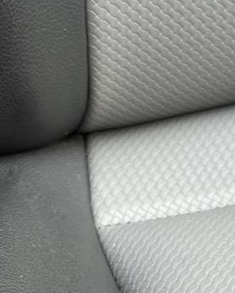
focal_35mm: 116
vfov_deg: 15.6
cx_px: 264
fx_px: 1008
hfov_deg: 13.0
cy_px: 397
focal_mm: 5.1
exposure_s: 1/121
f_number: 1.6
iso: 64
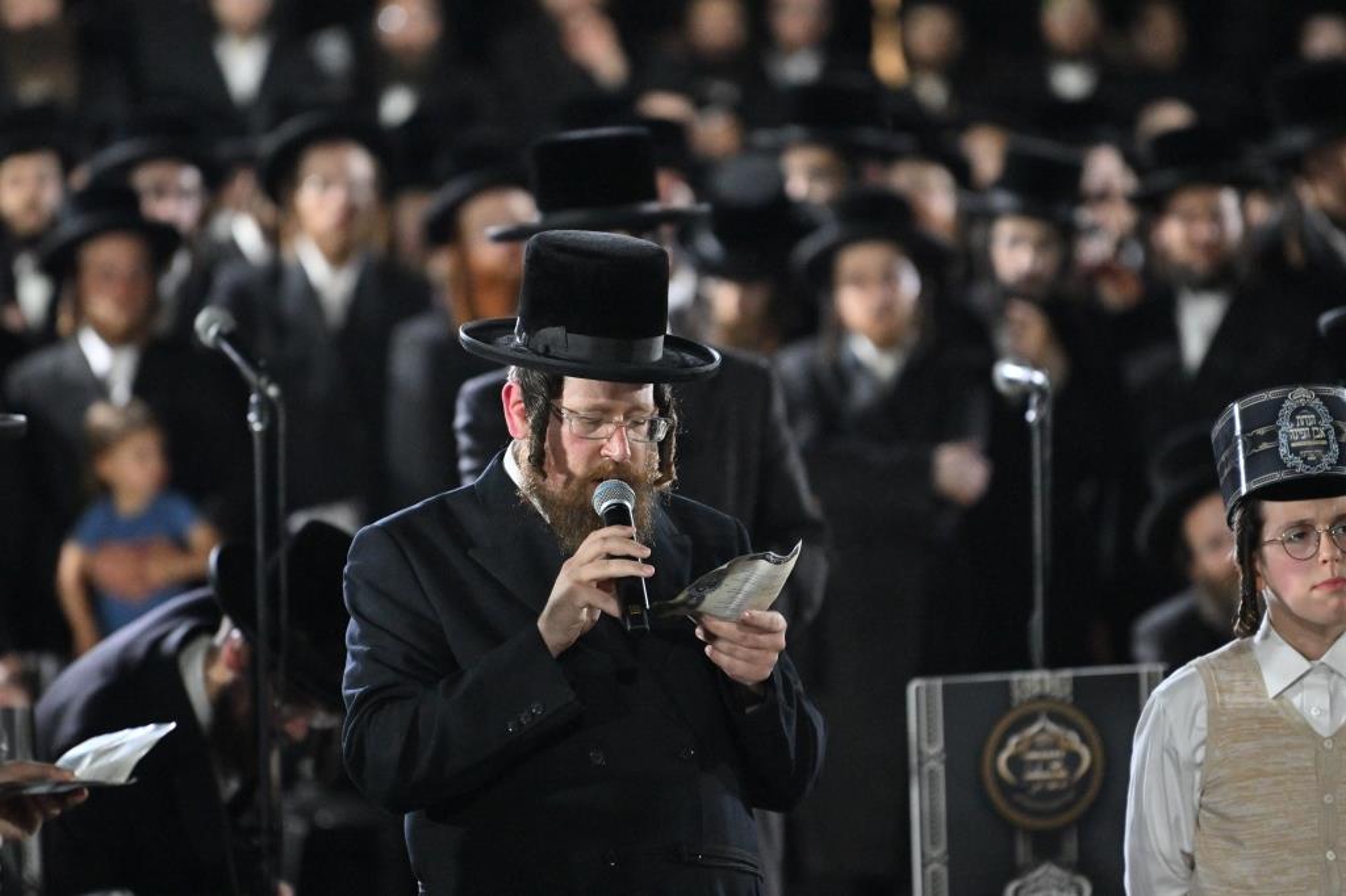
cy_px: 448
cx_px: 673
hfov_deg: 6.9
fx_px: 11212
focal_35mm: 300
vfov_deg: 4.6
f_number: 2.8
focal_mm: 200
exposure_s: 1/160
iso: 1600
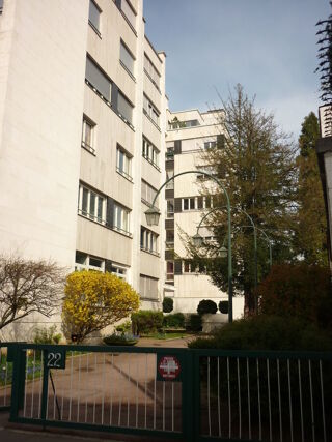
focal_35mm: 33
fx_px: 422
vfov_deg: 55.4
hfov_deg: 42.9
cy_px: 221
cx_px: 166
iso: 80
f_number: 8
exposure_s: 1/160
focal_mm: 5.5
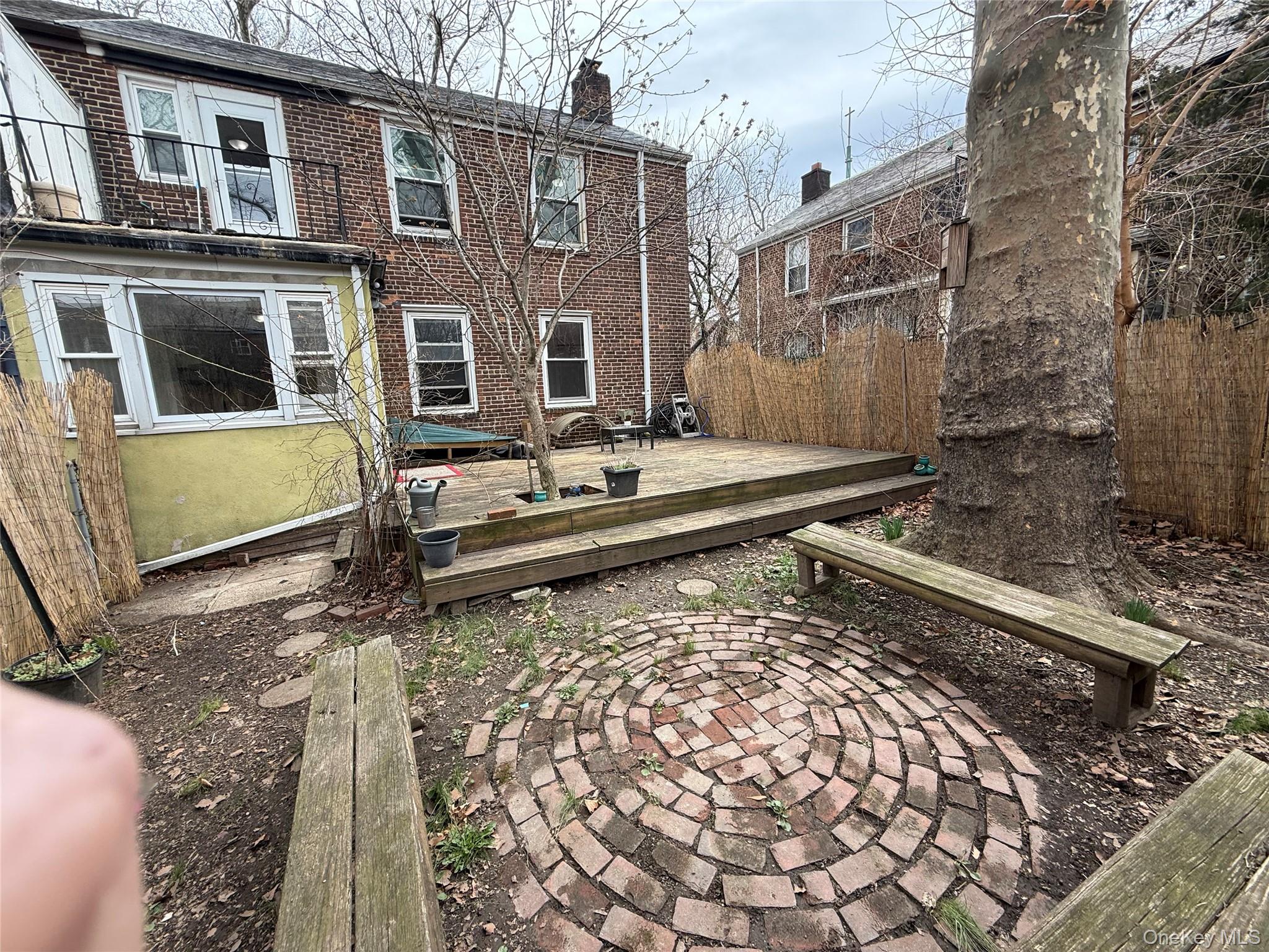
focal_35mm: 14
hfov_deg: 102.1
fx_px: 513
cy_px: 476
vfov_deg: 85.7
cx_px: 634
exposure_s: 1/393
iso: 50
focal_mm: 2.22
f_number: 2.2
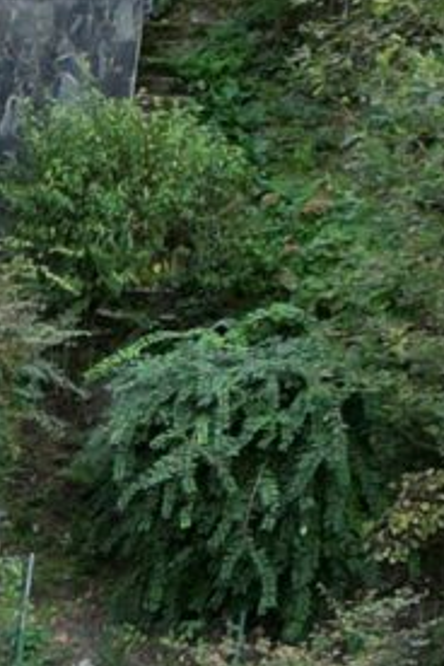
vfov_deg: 10.4
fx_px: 3422
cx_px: -1511
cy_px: 1216
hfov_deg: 5.9
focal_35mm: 185
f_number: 1.7
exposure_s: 1/500
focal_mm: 6.72
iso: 110
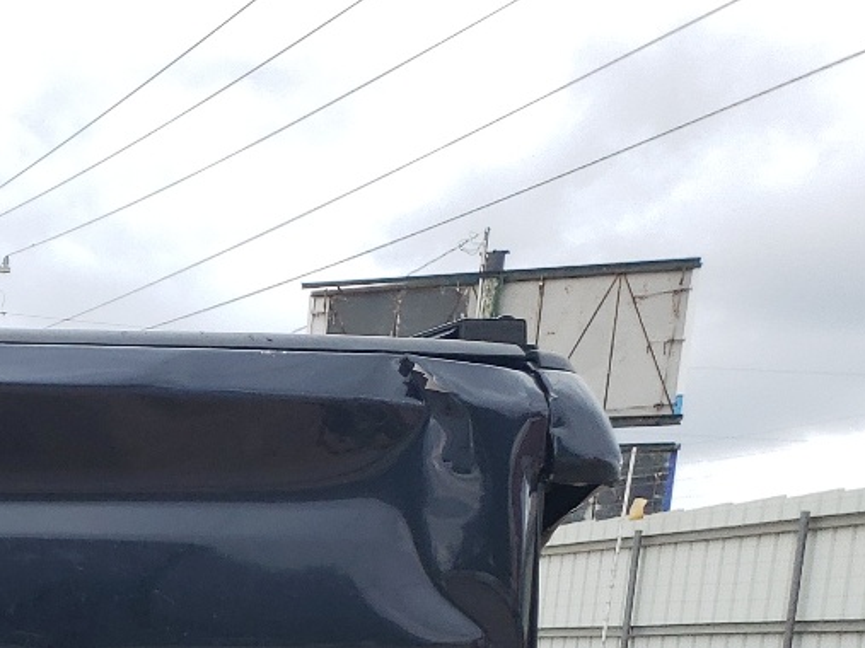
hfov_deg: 20.4
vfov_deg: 16.3
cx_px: -437
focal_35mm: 82
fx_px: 2049
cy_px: 991
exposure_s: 1/769
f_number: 1.5
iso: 50
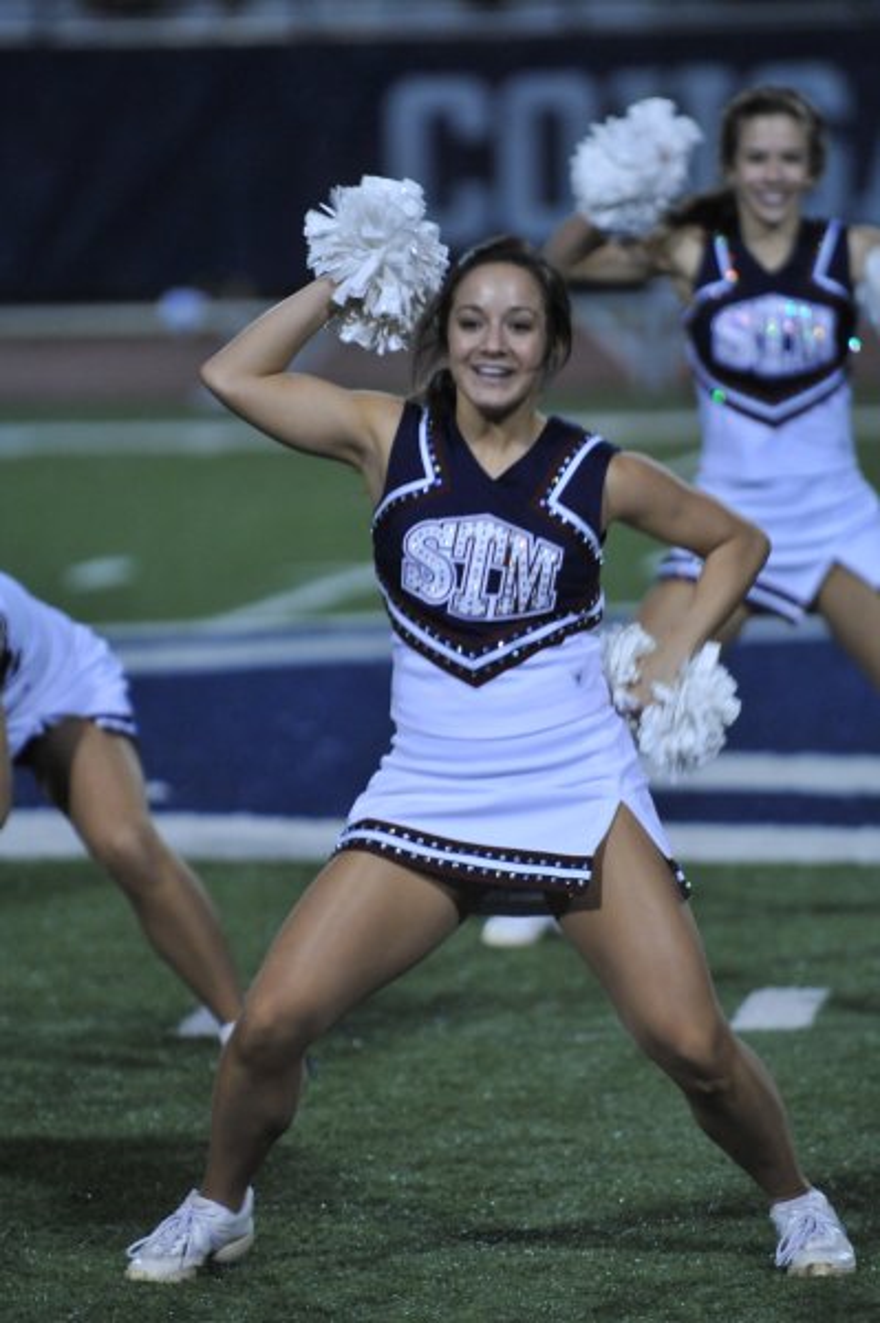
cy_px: 662
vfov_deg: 6.9
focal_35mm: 300
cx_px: 440
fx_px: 11018
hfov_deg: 4.6
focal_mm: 200
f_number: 2.8
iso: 1600
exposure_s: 1/320
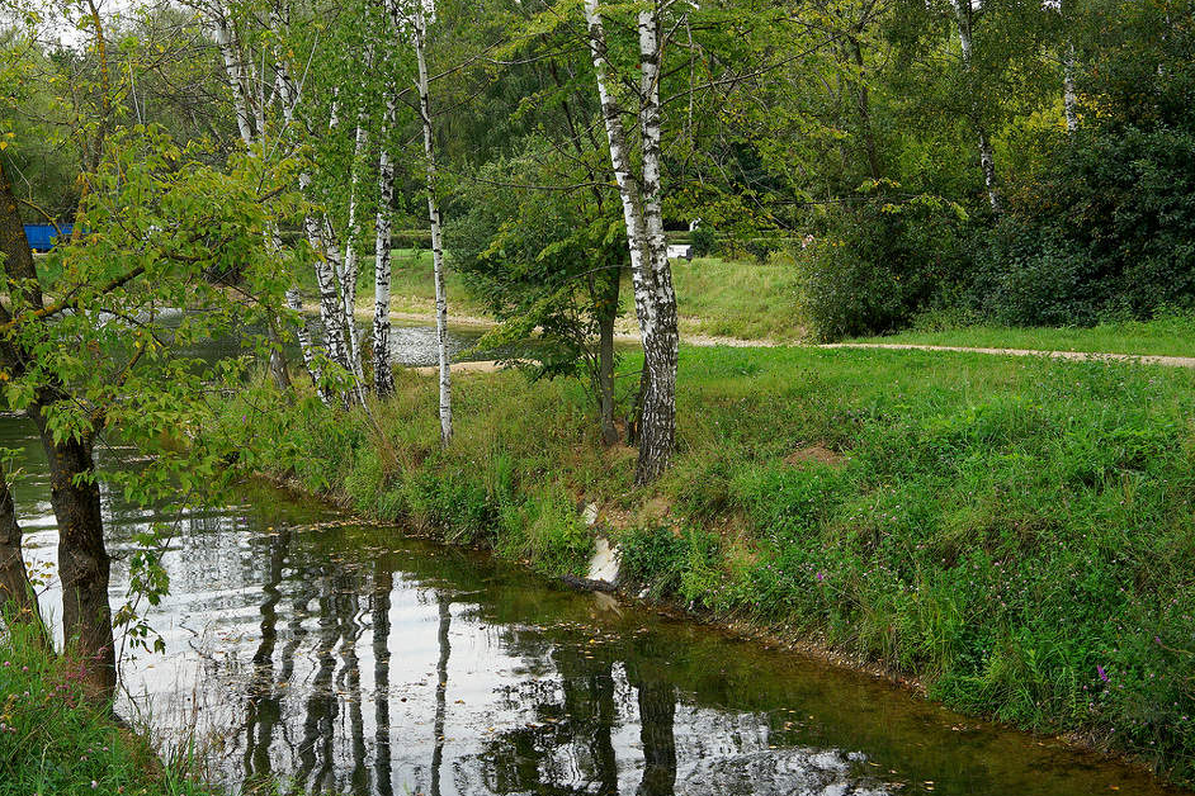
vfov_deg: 25.9
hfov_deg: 38.1
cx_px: 490
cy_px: 279
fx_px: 1726
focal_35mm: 52
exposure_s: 1/60
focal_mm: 35
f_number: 11
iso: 125
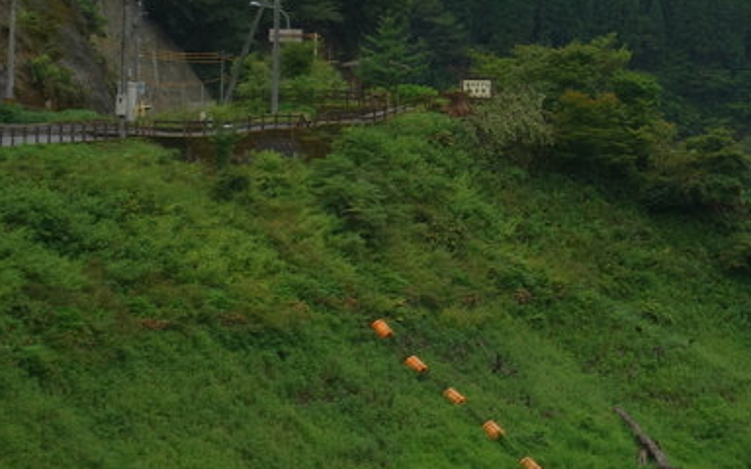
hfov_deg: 14.7
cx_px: 921
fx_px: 2804
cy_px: -76
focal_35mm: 137
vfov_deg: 9.5
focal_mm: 16.01
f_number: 3.2
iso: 125
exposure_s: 1/100
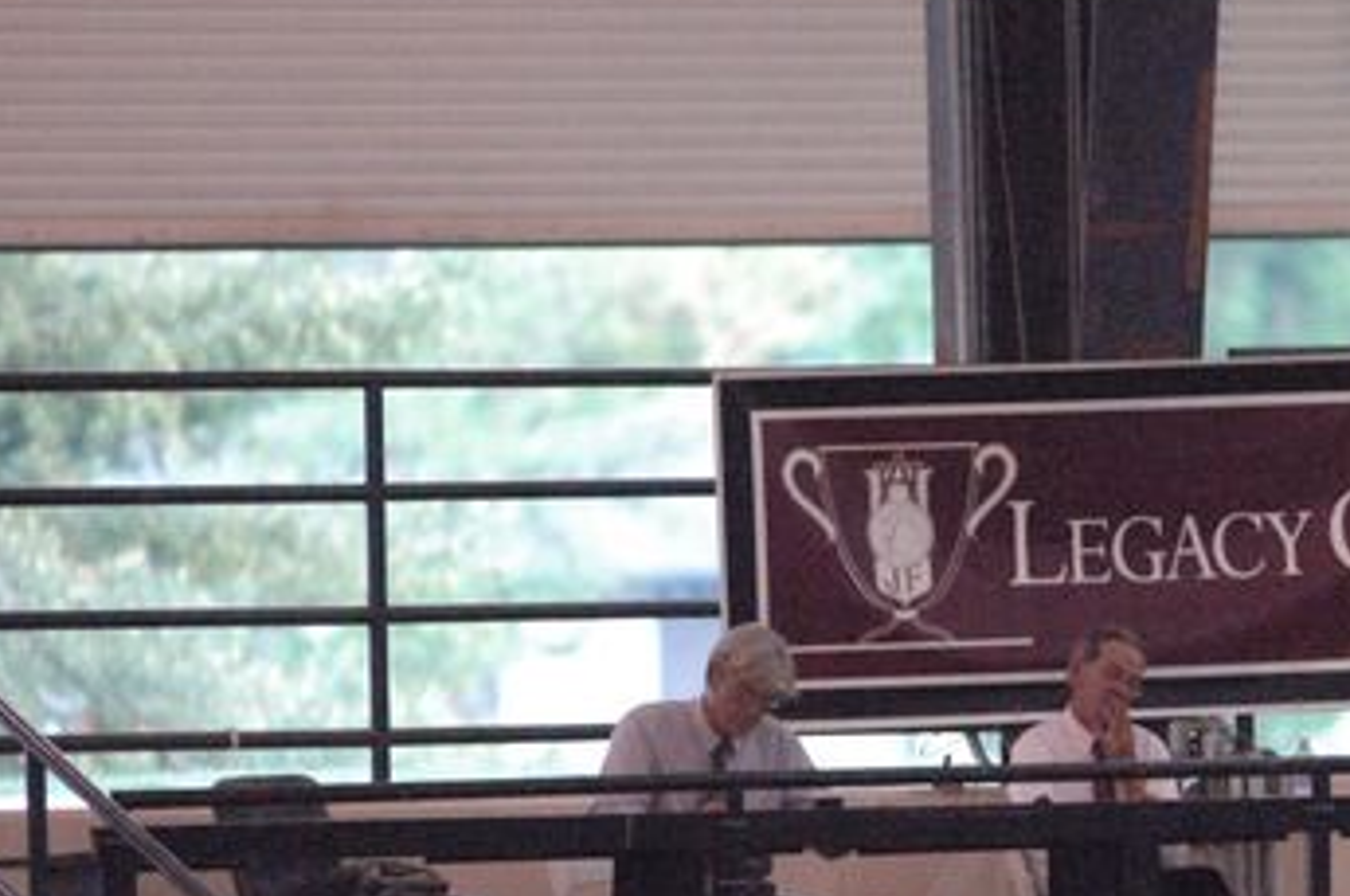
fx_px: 20858
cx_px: 1147
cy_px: 773
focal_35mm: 557
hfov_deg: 3.7
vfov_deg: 2.5
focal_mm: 200
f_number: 2.8
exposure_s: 1/320
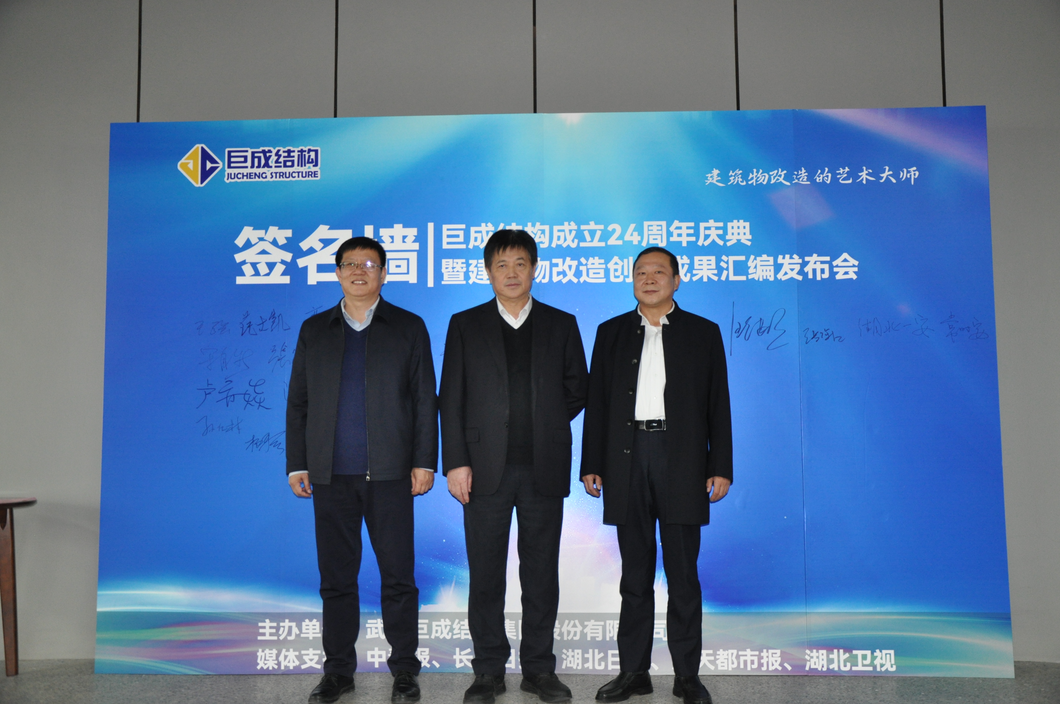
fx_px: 1059
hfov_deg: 53.2
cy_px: 352
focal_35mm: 36
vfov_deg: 36.8
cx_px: 530
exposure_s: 1/60
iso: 800
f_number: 3.8
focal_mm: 24
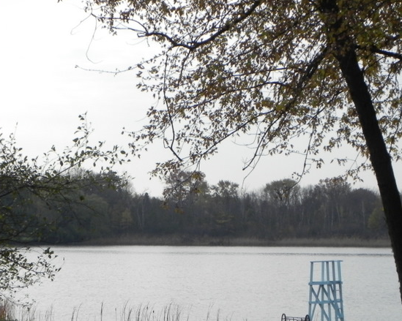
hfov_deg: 15.9
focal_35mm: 121
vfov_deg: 12.7
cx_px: 165
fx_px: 1439
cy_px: 191
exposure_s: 1/457
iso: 160
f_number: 7.1
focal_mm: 15.1
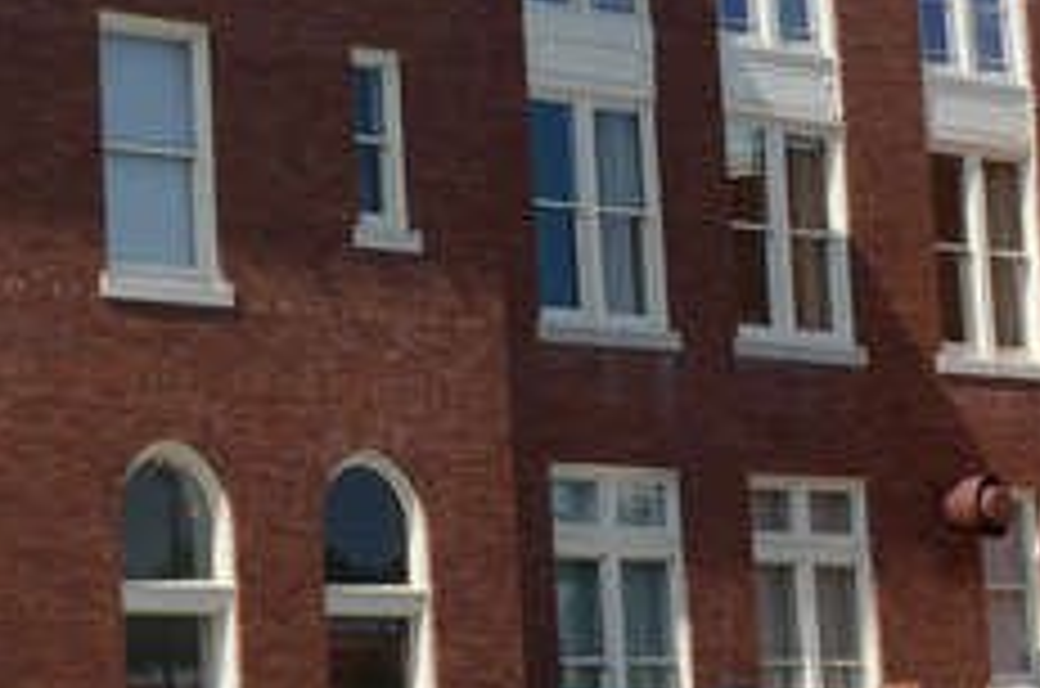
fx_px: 4786
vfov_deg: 8.2
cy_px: -18
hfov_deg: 12.0
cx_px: -378
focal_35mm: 166
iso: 320
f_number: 11
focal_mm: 32
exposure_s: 1/400
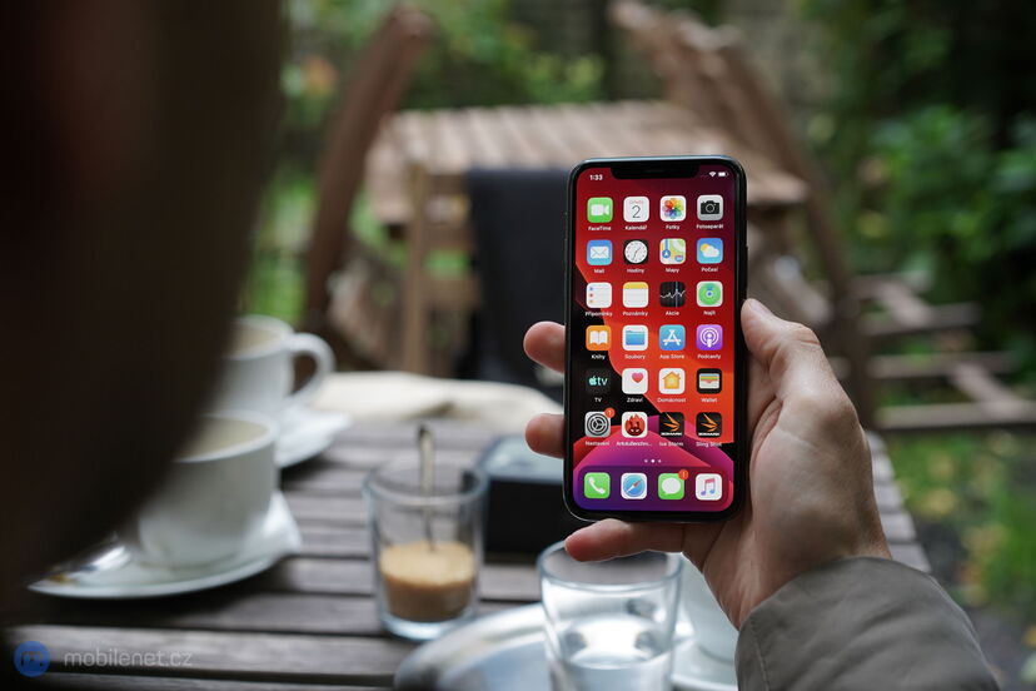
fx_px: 1583
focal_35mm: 55
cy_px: 346
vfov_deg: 24.6
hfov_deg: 36.2
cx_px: 518
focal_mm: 55
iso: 800
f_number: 4.5
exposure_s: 1/200
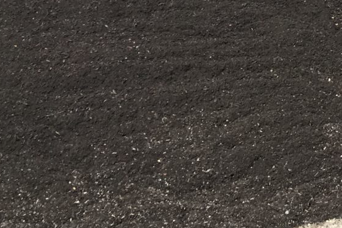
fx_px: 1044
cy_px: -31
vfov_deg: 12.2
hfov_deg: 16.4
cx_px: 556
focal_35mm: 110
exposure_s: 1/1148
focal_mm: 4.15
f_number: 2.2
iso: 25
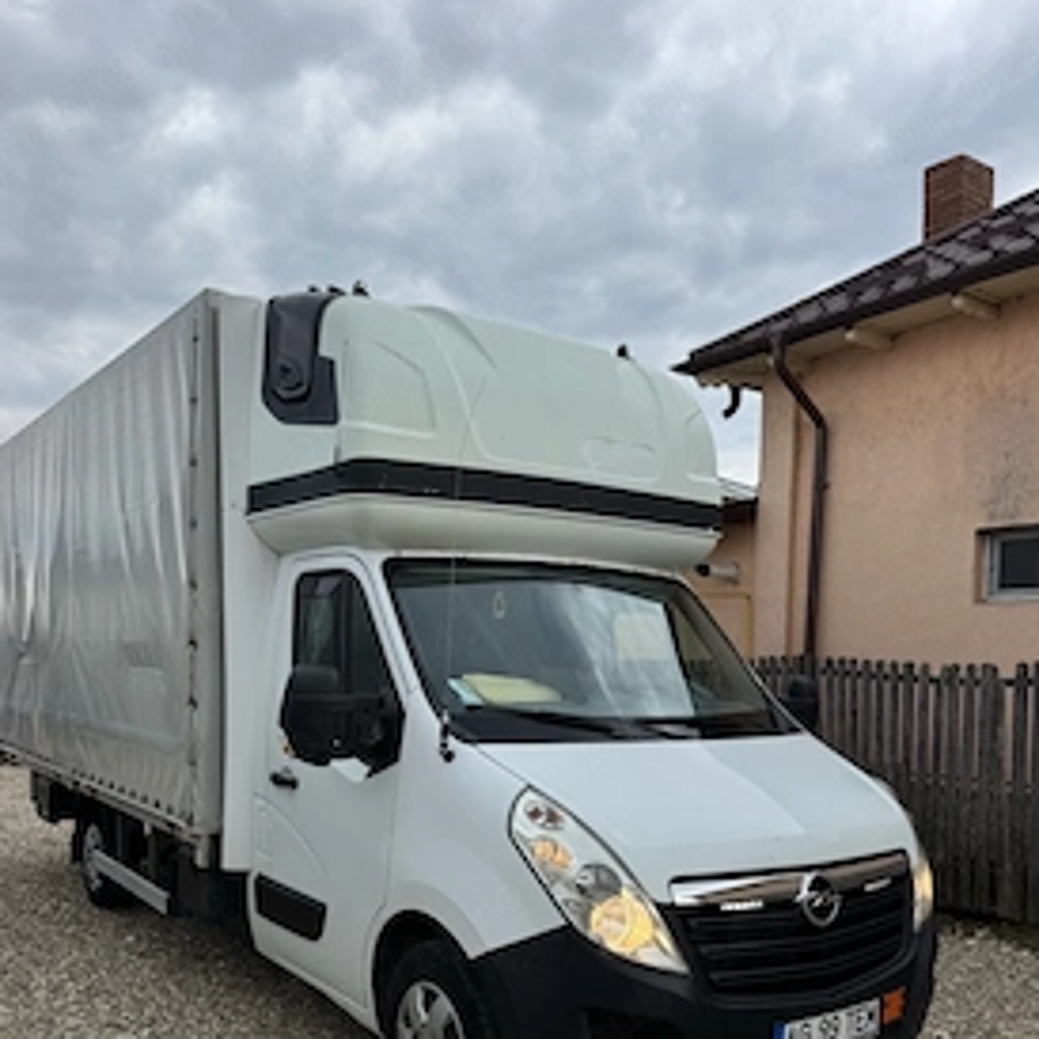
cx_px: 478
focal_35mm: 31
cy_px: 720
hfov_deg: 52.5
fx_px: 1053
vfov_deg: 51.2
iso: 80
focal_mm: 6.76
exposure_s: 1/1366
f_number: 1.78
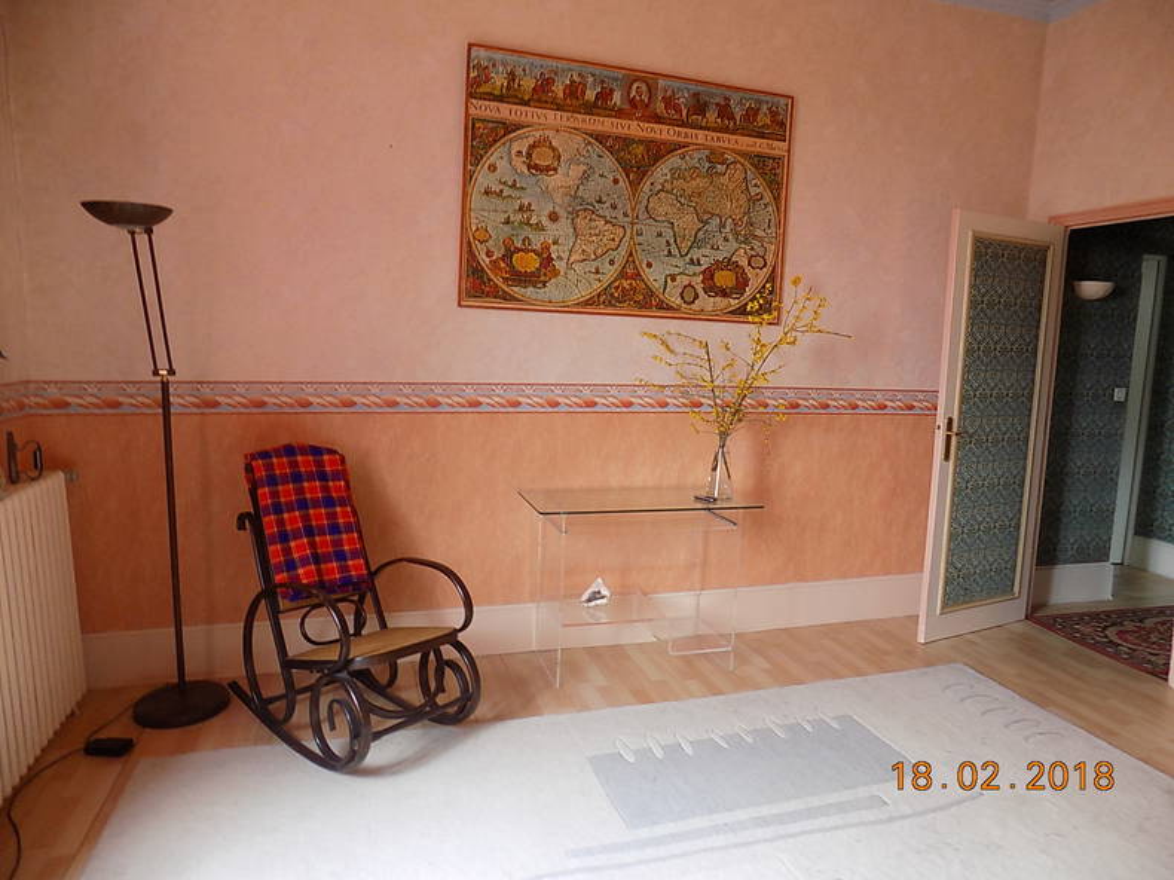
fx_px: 780
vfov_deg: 58.9
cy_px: 440
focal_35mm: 23
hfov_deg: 73.9
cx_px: 587
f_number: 3.1
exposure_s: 1/5
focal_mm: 4
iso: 100
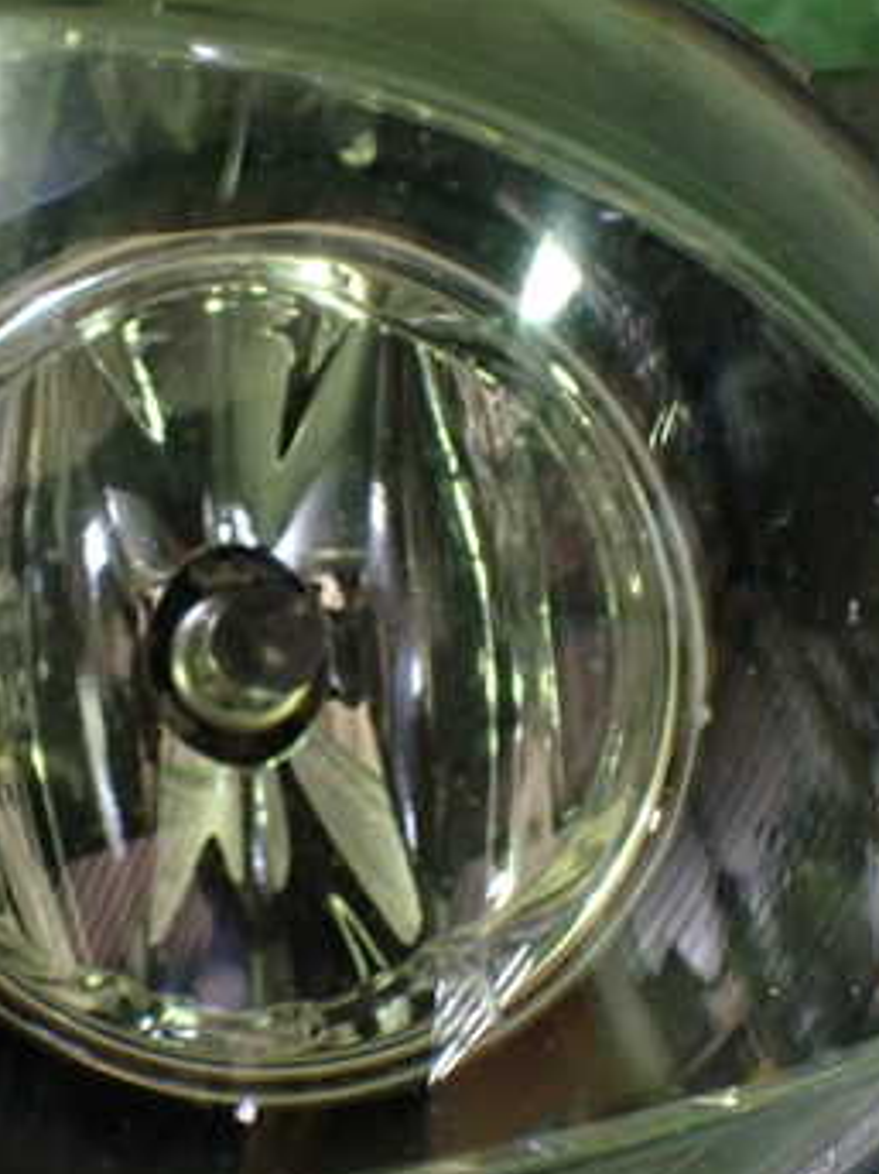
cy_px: 541
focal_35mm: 56
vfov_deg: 34.3
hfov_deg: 25.7
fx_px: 1897
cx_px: 198
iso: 800
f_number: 2.4
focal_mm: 5.79
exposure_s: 1/30
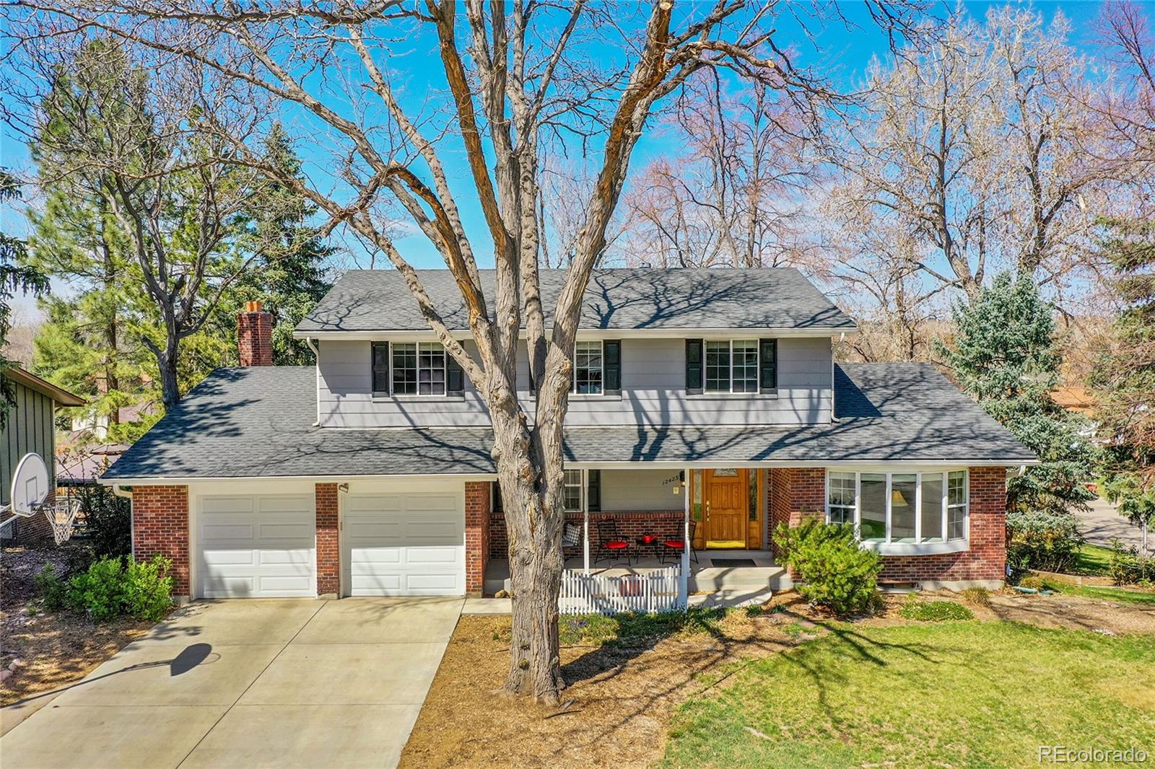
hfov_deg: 65.5
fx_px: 898
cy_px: 384
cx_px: 578
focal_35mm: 28
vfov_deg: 46.4
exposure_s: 1/320
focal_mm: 10.26
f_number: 5.6
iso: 100
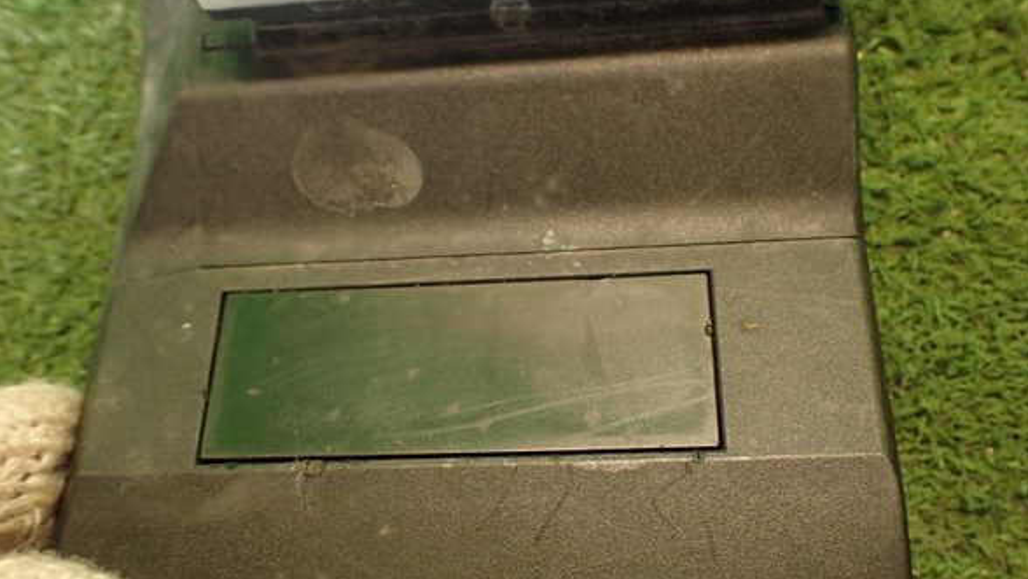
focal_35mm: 40
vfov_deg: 29.7
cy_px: 331
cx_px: 511
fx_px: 1091
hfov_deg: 50.5
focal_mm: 6.37
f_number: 2.5
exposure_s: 1/40
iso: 500
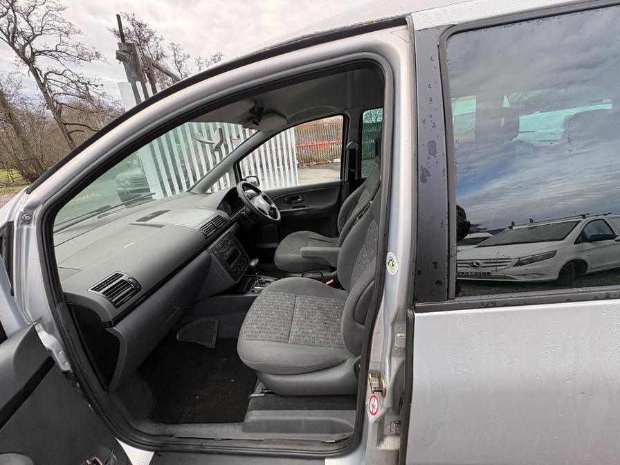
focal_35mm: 14
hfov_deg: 102.1
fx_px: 251
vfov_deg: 85.7
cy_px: 232
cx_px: 310
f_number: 2.2
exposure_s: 1/99
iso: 80
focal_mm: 2.22
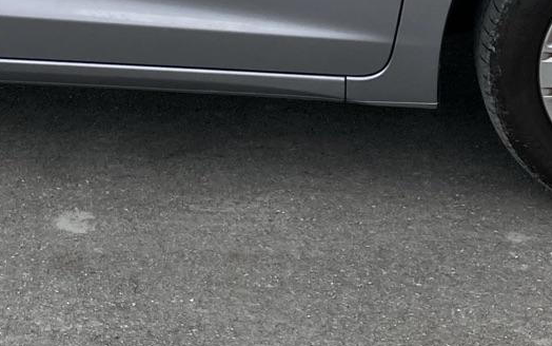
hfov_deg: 17.6
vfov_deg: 10.8
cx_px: 9
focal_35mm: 116
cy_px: -206
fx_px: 1746
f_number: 1.8
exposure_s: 1/417
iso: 20
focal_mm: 3.99
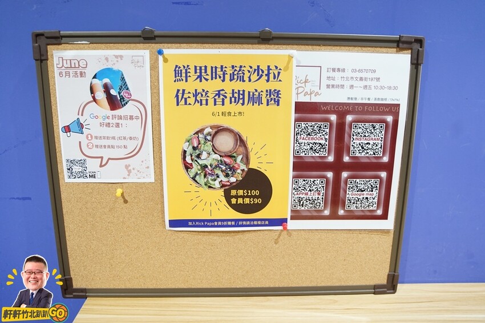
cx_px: 242
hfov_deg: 65.5
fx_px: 377
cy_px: 162
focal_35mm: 28
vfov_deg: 46.4
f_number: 2.8
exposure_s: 1/60
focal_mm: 28
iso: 800
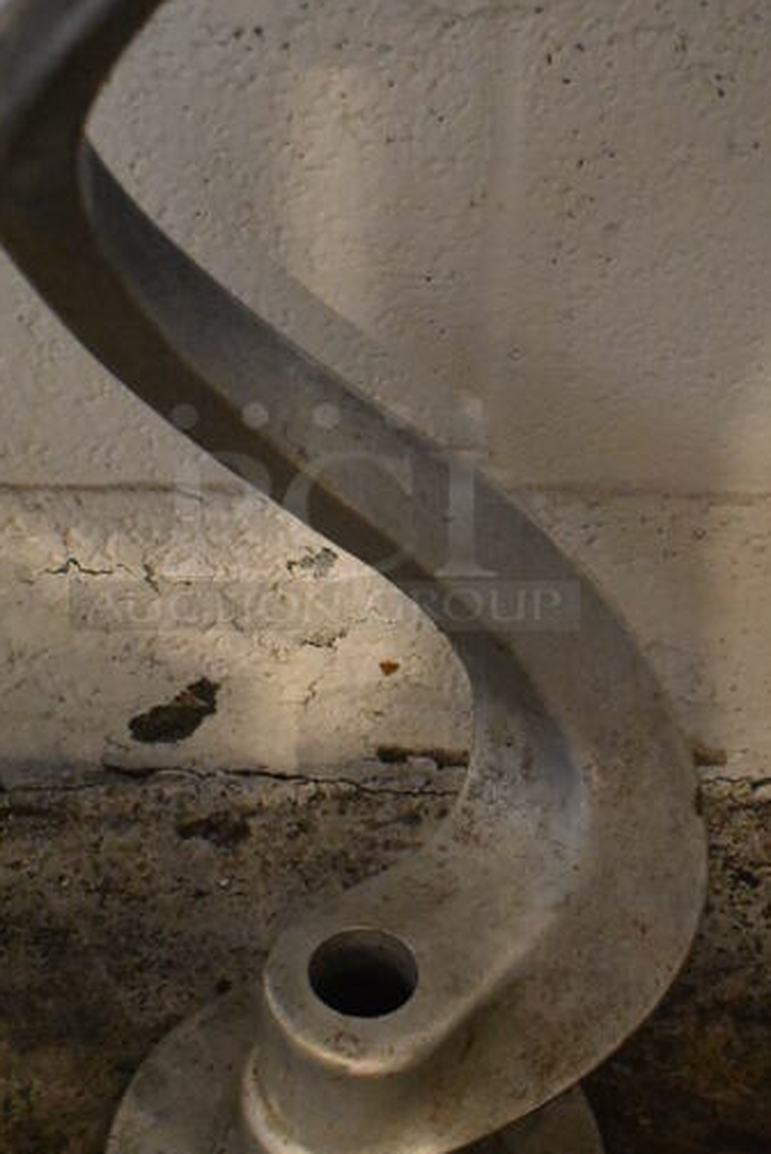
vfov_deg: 40.3
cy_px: 510
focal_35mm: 49
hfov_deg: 27.5
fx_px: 1572
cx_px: 326
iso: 6400
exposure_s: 1/125
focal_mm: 18
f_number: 3.5
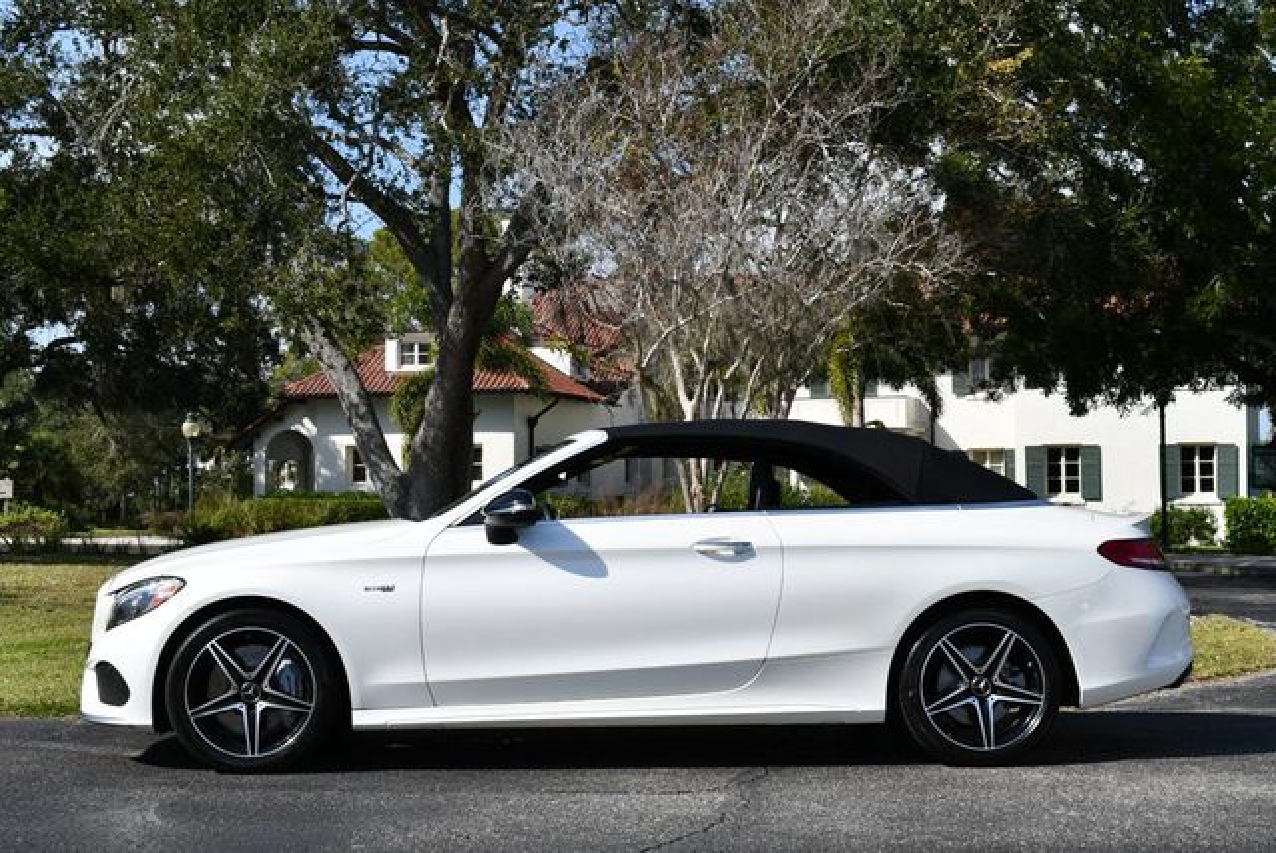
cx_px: 638
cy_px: 426
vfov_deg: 27.0
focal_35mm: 50
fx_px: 1774
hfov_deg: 39.6
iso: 100
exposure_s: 1/320
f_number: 9
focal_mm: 25
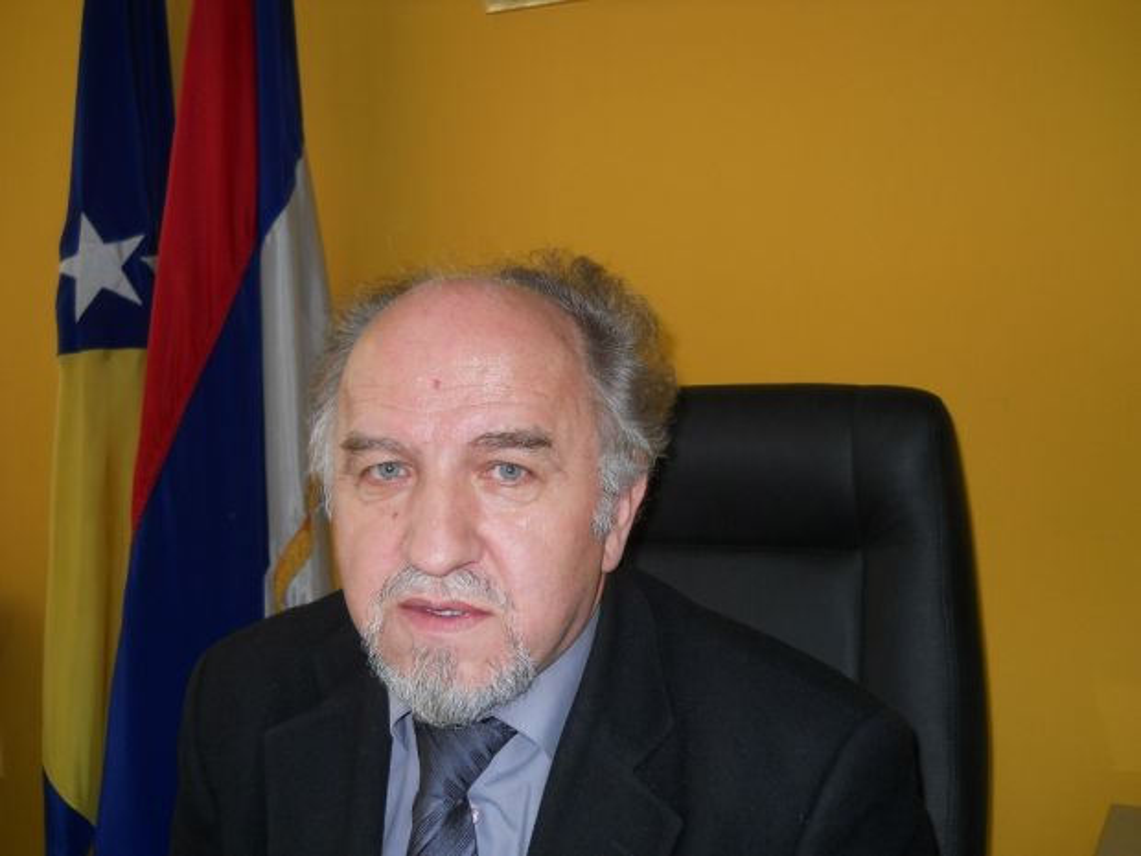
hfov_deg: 45.8
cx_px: 570
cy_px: 428
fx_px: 1351
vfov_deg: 35.1
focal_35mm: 41
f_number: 3.1
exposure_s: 1/30
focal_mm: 6.72
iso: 100
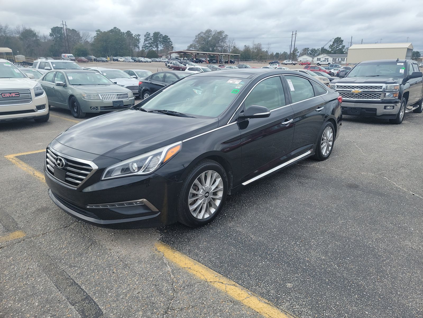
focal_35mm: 24
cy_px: 159
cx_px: 212
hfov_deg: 71.6
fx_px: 293
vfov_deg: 56.8
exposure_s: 1/464
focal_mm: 6.7
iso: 50
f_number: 1.8
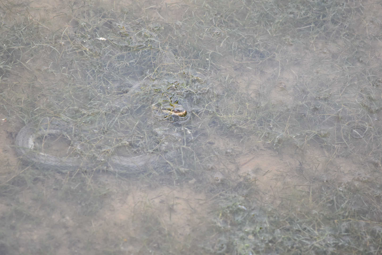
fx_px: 4775
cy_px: 128
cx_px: 191
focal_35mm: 450
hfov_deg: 4.6
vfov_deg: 3.1
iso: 500
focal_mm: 300
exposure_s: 1/500
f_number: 5.6
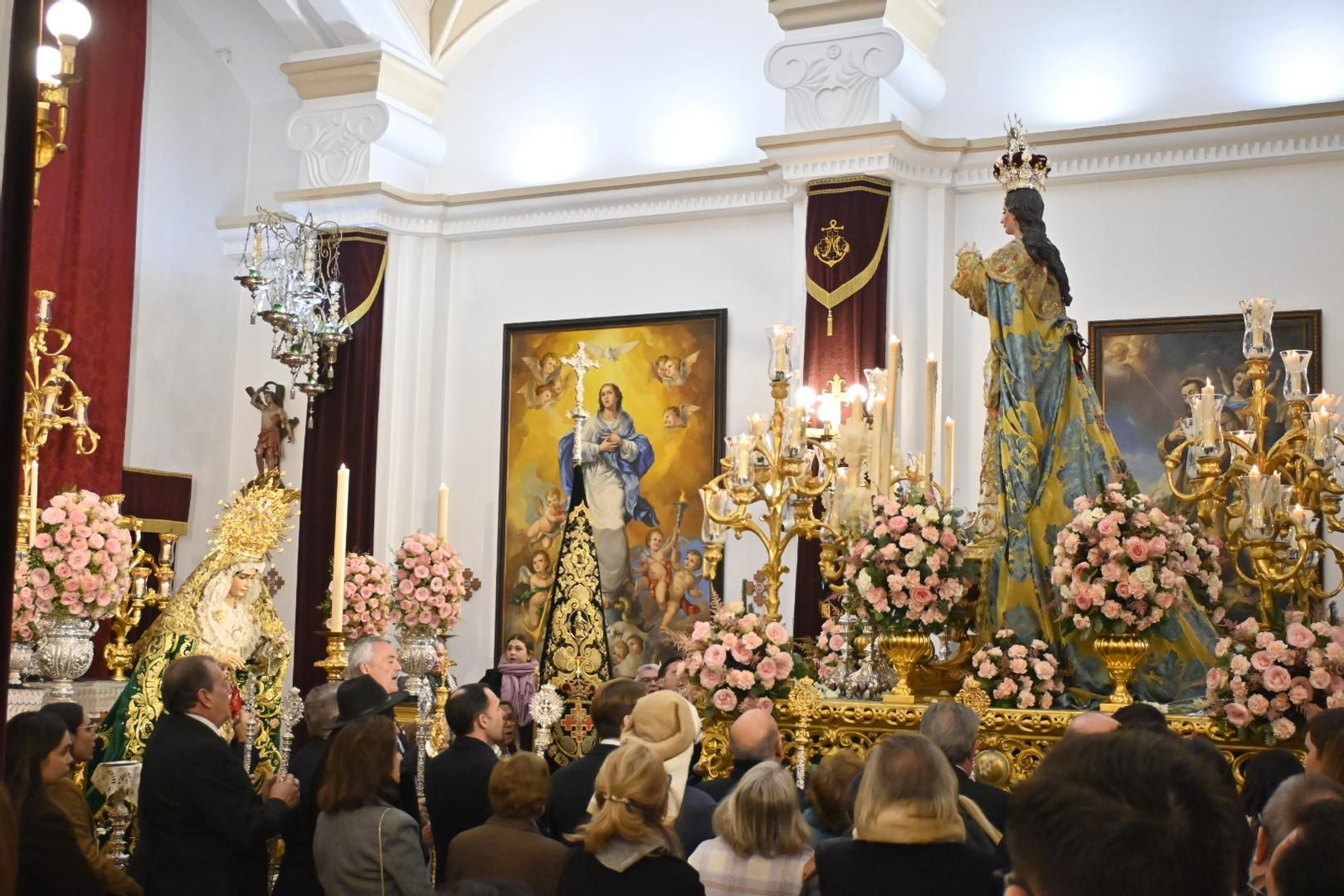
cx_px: 672
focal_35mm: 45
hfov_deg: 43.6
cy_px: 448
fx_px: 1680
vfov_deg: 29.9
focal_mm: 30
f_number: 4.8
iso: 3200
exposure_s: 1/200
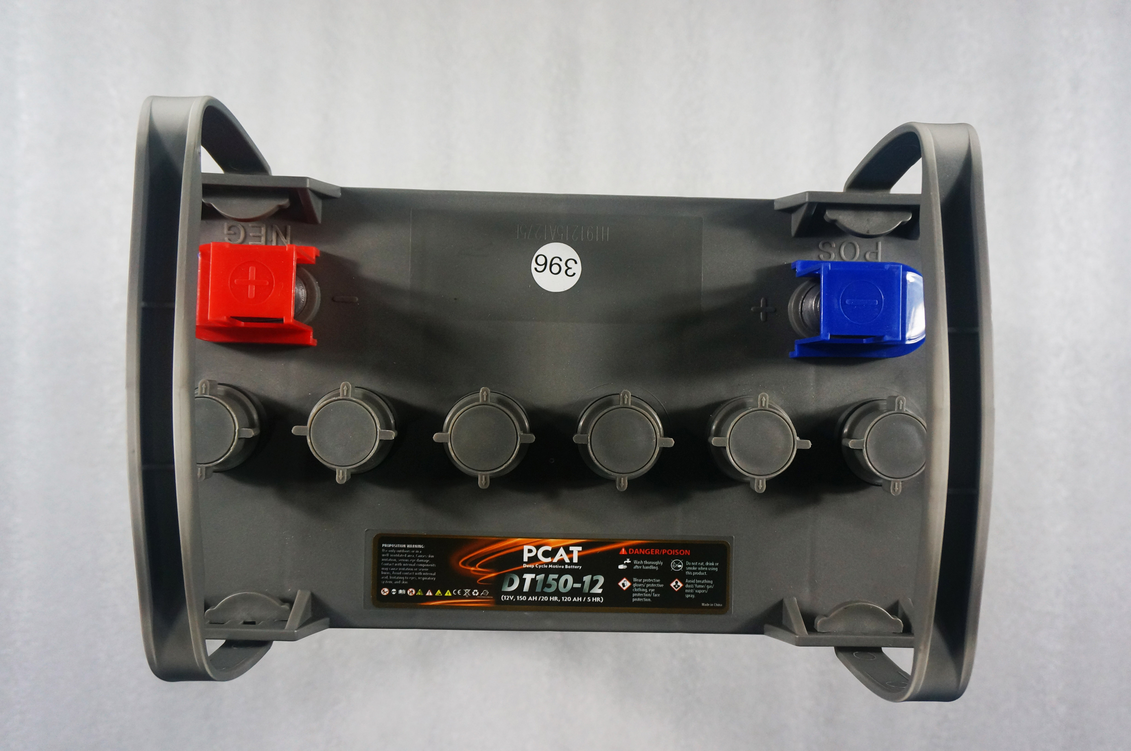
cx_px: 566
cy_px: 376
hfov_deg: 62.0
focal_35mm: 30
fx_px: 941
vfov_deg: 43.5
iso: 800
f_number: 4
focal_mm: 20
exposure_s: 1/60
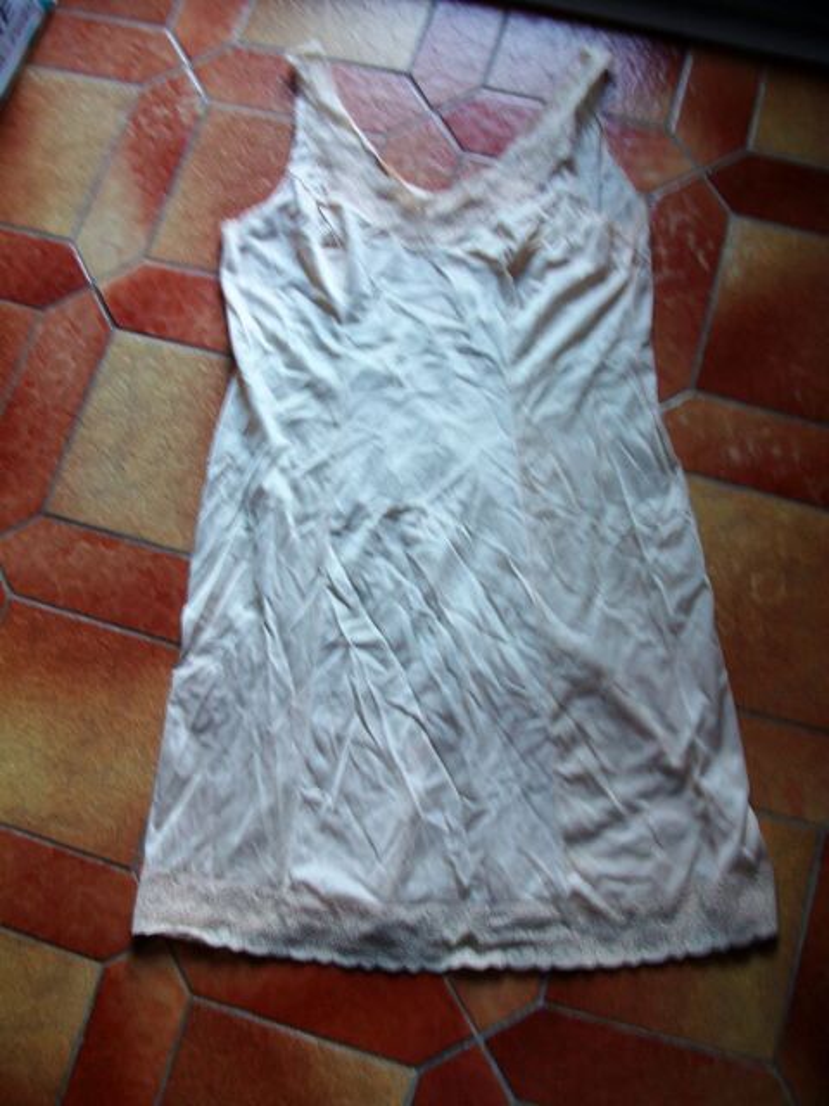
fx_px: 1022
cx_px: 414
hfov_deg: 44.2
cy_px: 553
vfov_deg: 56.8
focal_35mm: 32
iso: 80
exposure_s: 1/12.8
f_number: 2.9
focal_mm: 5.7
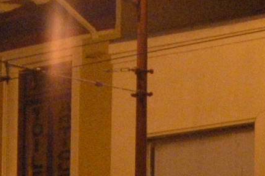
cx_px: 341
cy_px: 583
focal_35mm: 251
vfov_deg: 5.1
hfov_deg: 8.1
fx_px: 1847
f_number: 3.5
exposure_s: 1/30
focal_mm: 24
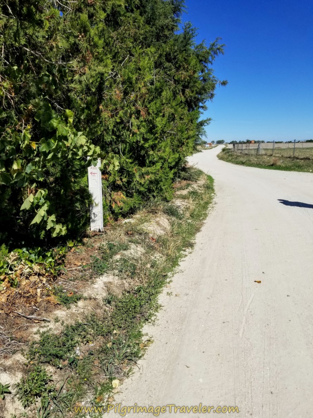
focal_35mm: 26
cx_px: 156
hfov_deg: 53.0
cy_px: 209
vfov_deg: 67.3
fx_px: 314
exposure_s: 1/4040
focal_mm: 4.3
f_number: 1.7
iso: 50
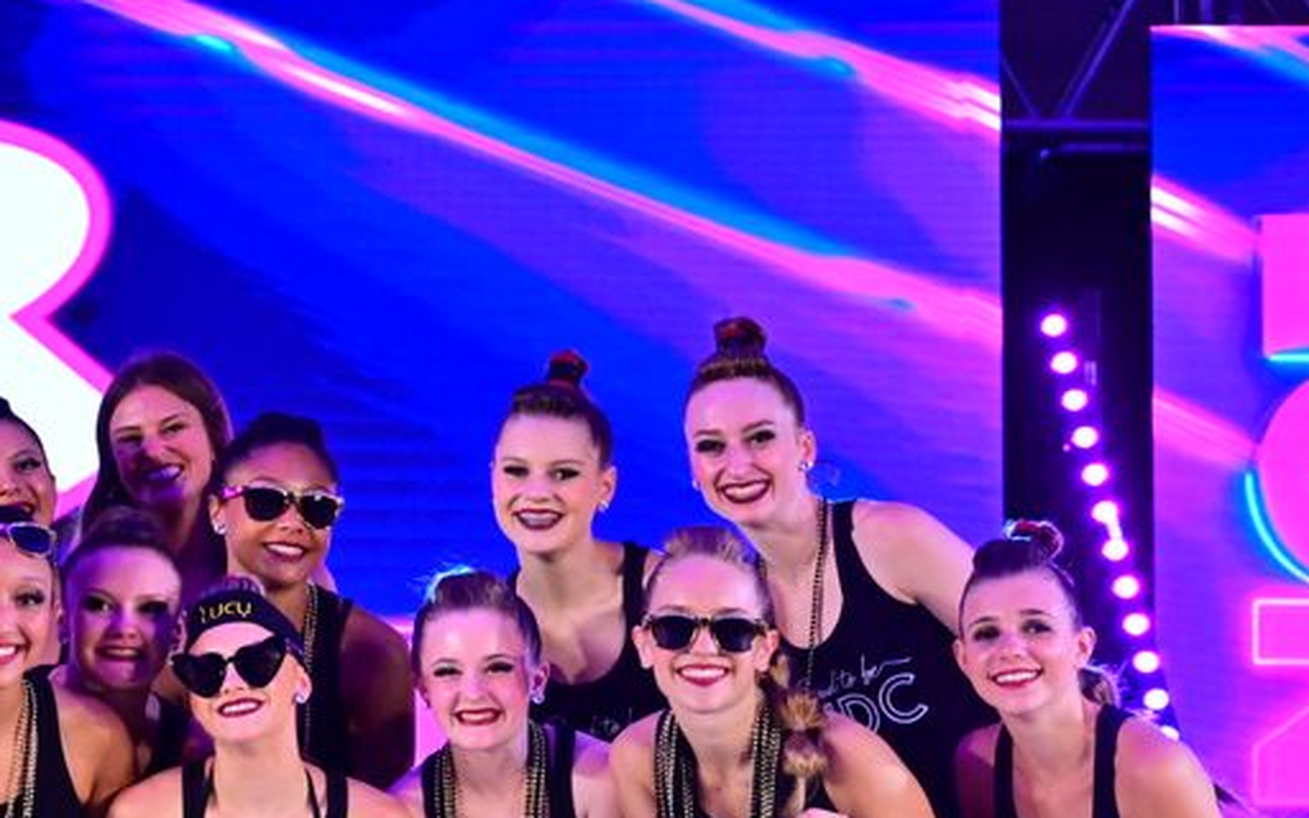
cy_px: 429
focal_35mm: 191
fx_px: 6814
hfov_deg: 10.7
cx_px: -437
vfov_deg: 6.9
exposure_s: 1/1000
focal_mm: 64
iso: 3200
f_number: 3.2
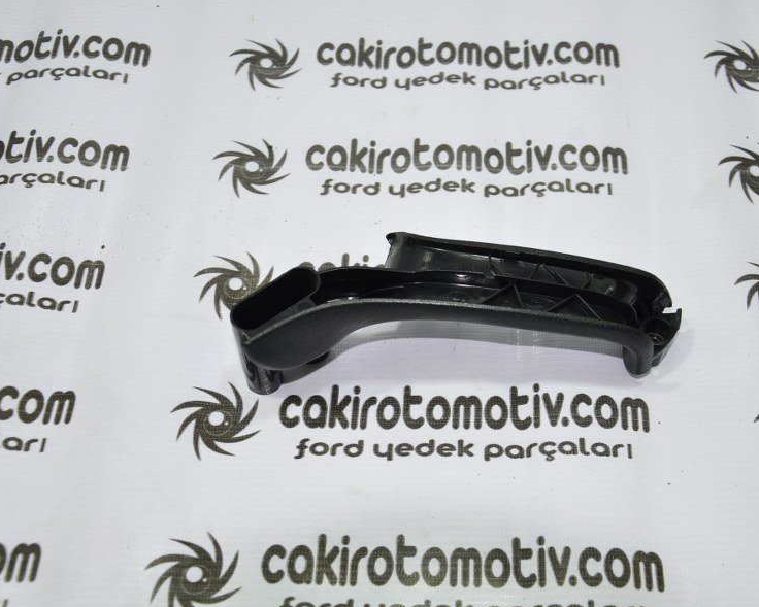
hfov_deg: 34.1
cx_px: 434
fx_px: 1236
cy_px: 307
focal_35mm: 55
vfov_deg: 27.6
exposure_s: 1/40
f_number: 4.5
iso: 200
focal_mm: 32
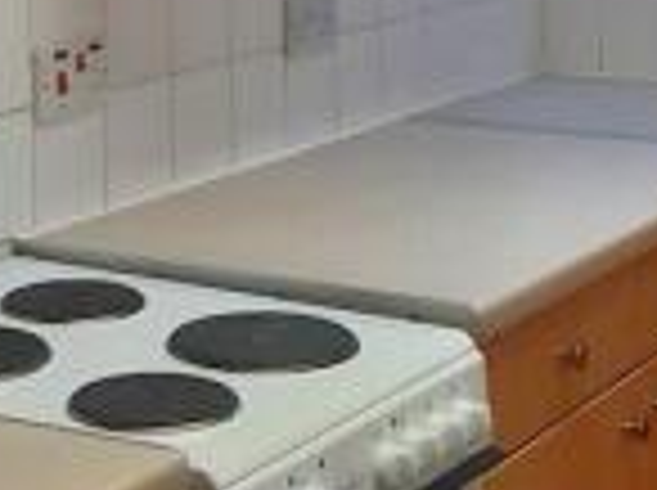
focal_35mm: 104
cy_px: -97
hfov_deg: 18.8
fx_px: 1971
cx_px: 160
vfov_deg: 13.8
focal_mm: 3.92
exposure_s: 1/100
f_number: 1.7
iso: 80
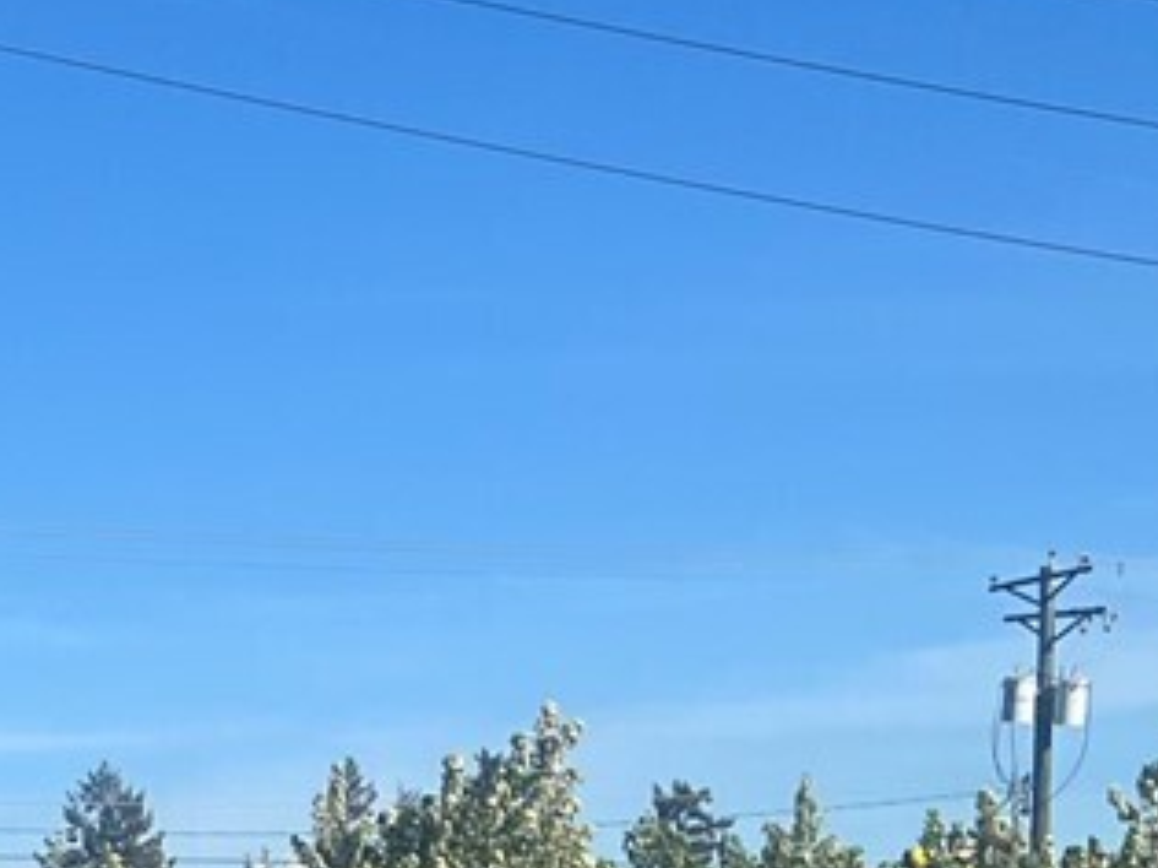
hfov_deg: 13.2
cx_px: -1022
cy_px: 1276
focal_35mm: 132
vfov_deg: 10.8
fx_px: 4414
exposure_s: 1/4444
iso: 50
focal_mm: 5.7
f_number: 1.5
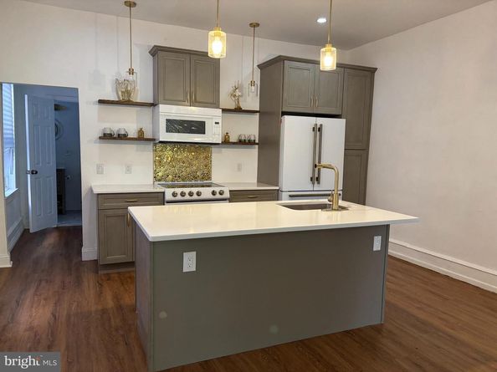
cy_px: 186
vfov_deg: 53.0
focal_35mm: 26
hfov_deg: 67.3
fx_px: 373
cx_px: 248
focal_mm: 5.96
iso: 250
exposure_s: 1/60
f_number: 1.6
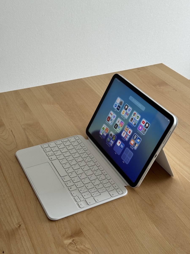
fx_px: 351
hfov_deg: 30.3
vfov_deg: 39.7
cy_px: 127
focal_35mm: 48
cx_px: 95
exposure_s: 1/121
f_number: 1.78
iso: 80
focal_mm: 6.76
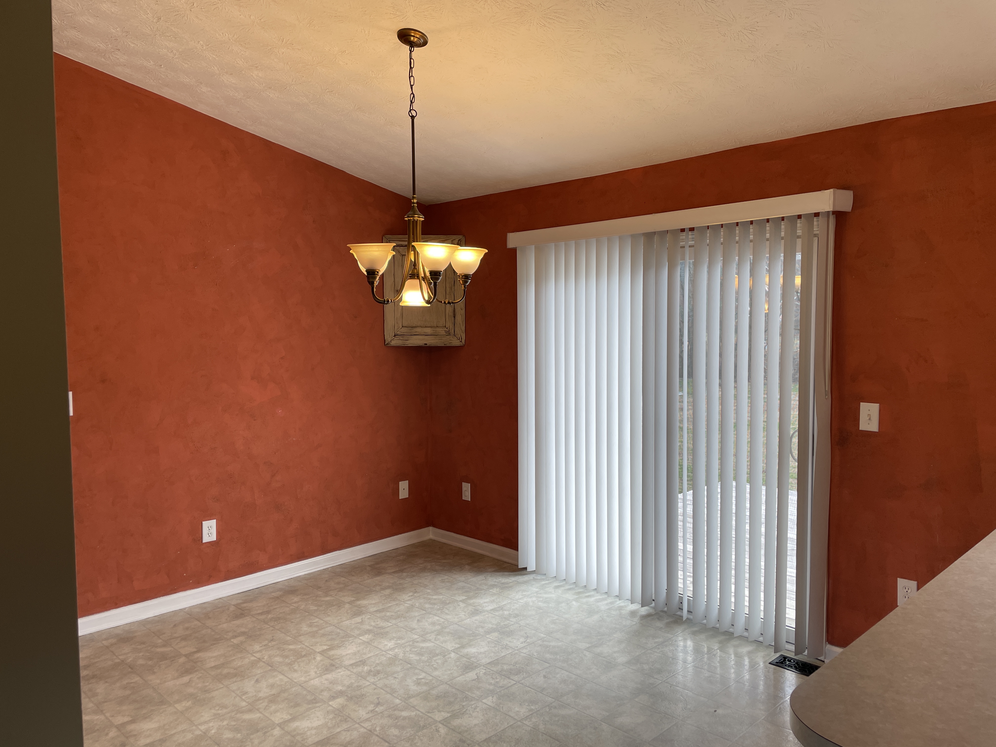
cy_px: 374
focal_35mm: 26
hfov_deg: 67.3
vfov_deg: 53.1
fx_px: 748
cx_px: 498
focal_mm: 4.2
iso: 32
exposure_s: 1/123
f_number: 1.6
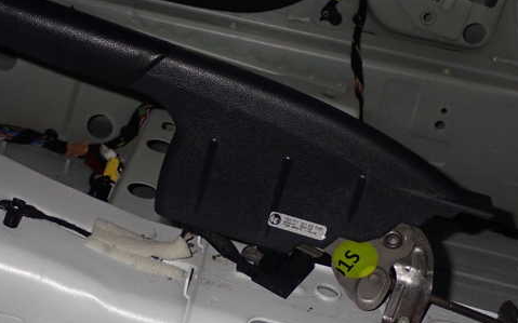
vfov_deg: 16.9
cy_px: 137
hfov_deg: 26.8
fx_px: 1087
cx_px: 234
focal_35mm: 77
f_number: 10
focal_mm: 10.35
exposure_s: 1/60
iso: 800
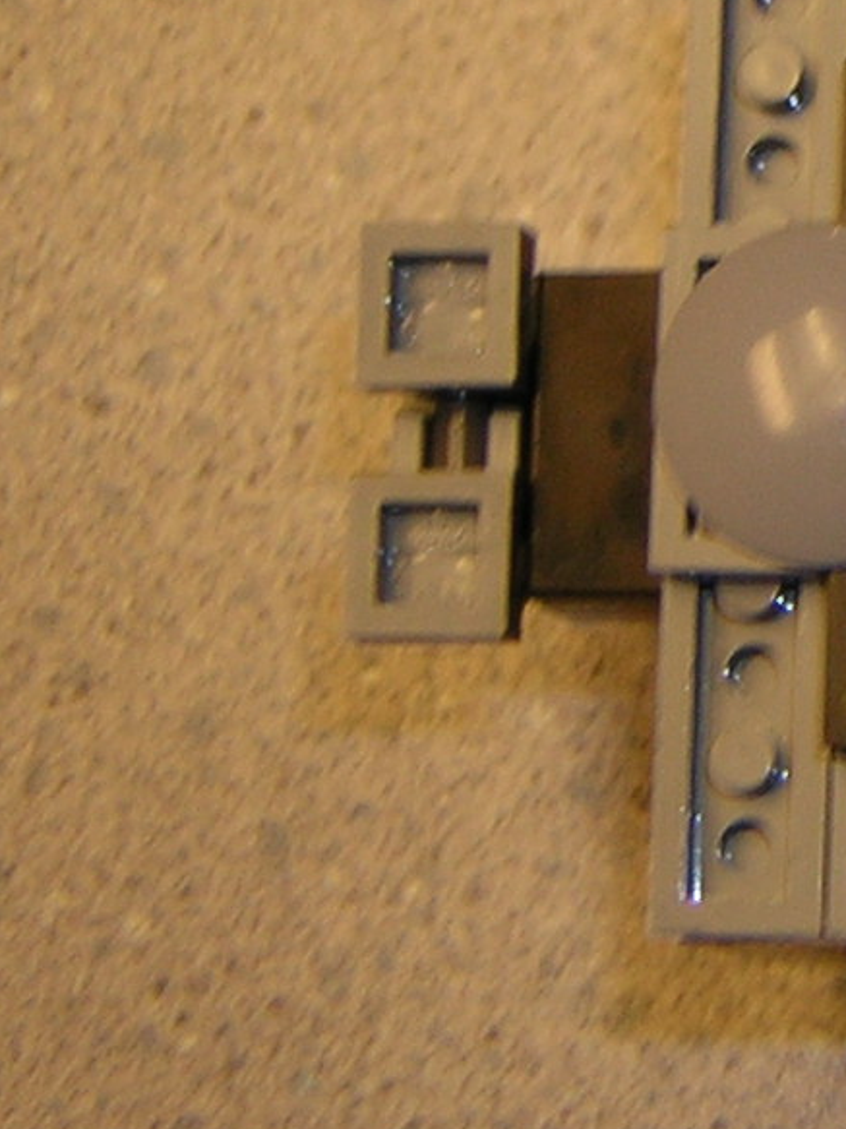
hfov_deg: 10.1
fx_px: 4564
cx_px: 1423
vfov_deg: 14.0
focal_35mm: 140
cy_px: 271
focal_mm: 6.6
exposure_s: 1/30
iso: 50
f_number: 3.1
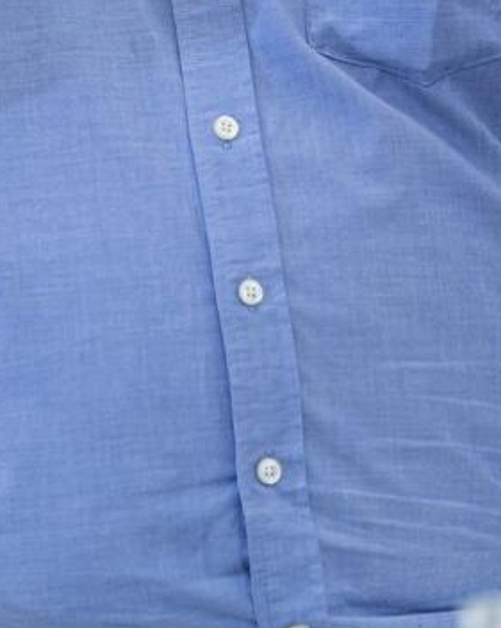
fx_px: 8296
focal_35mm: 447
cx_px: 242
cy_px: -154
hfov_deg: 3.5
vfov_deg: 4.3
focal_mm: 102.2
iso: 800
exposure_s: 1/500
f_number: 3.2
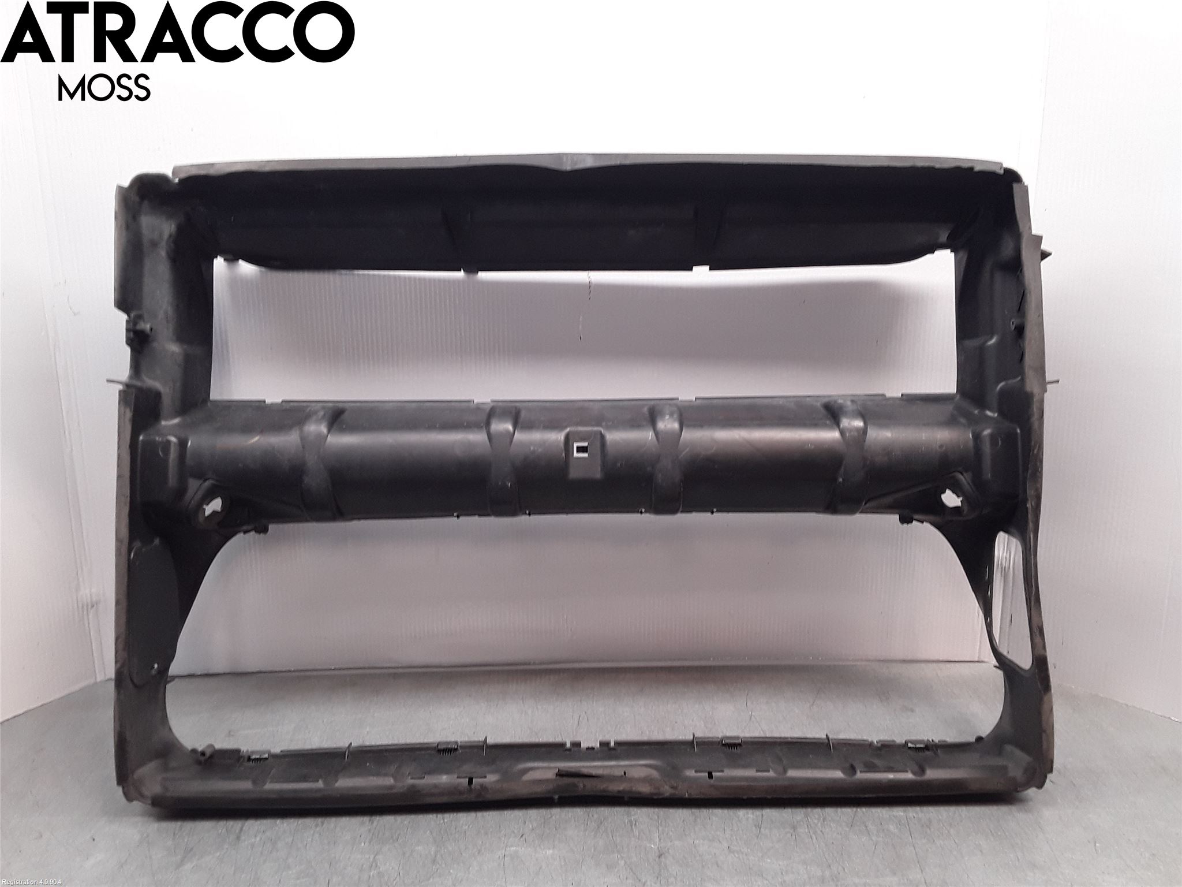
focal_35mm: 28
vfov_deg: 49.7
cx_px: 591
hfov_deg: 63.4
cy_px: 444
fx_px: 956
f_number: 1.9
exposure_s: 1/50
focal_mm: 2.91
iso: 50
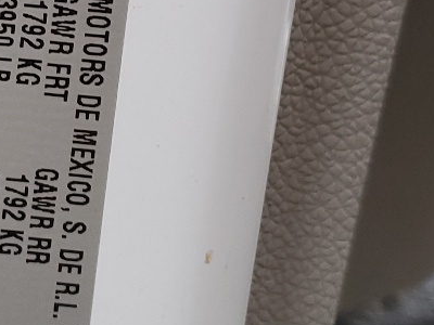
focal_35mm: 104
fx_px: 1304
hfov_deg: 18.3
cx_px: -14
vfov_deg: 14.1
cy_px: 28
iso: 65
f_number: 1.5
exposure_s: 1/60.2
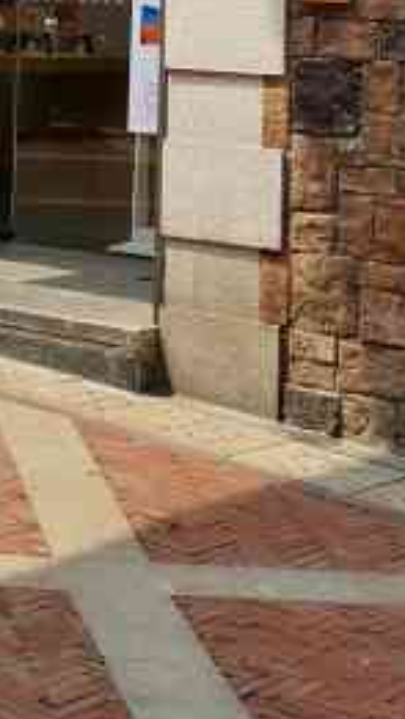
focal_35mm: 105
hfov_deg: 11.2
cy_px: -131
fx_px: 2003
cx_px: -143
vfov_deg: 19.3
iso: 50
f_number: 1.8
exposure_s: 1/1429
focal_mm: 4.75
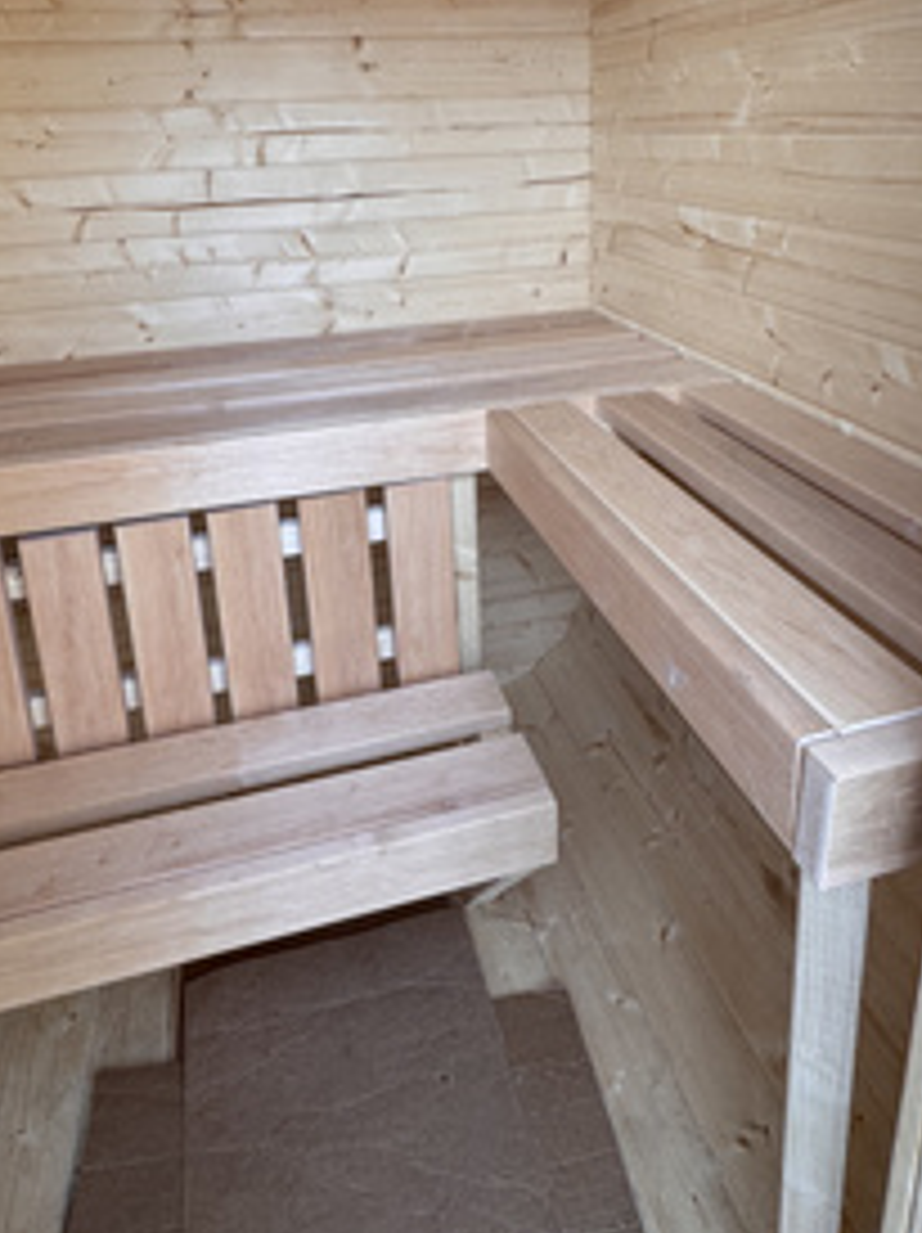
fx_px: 818
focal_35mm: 23
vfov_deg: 69.9
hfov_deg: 58.7
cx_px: 425
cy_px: 333
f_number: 2.2
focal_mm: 2.22
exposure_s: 1/99
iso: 50
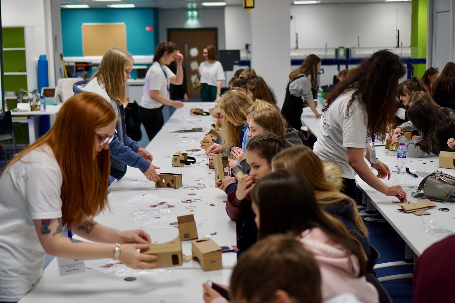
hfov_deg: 37.9
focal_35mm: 52
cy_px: 152
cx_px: 228
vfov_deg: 25.8
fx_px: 663
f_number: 1.8
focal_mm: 35
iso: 100
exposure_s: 1/125
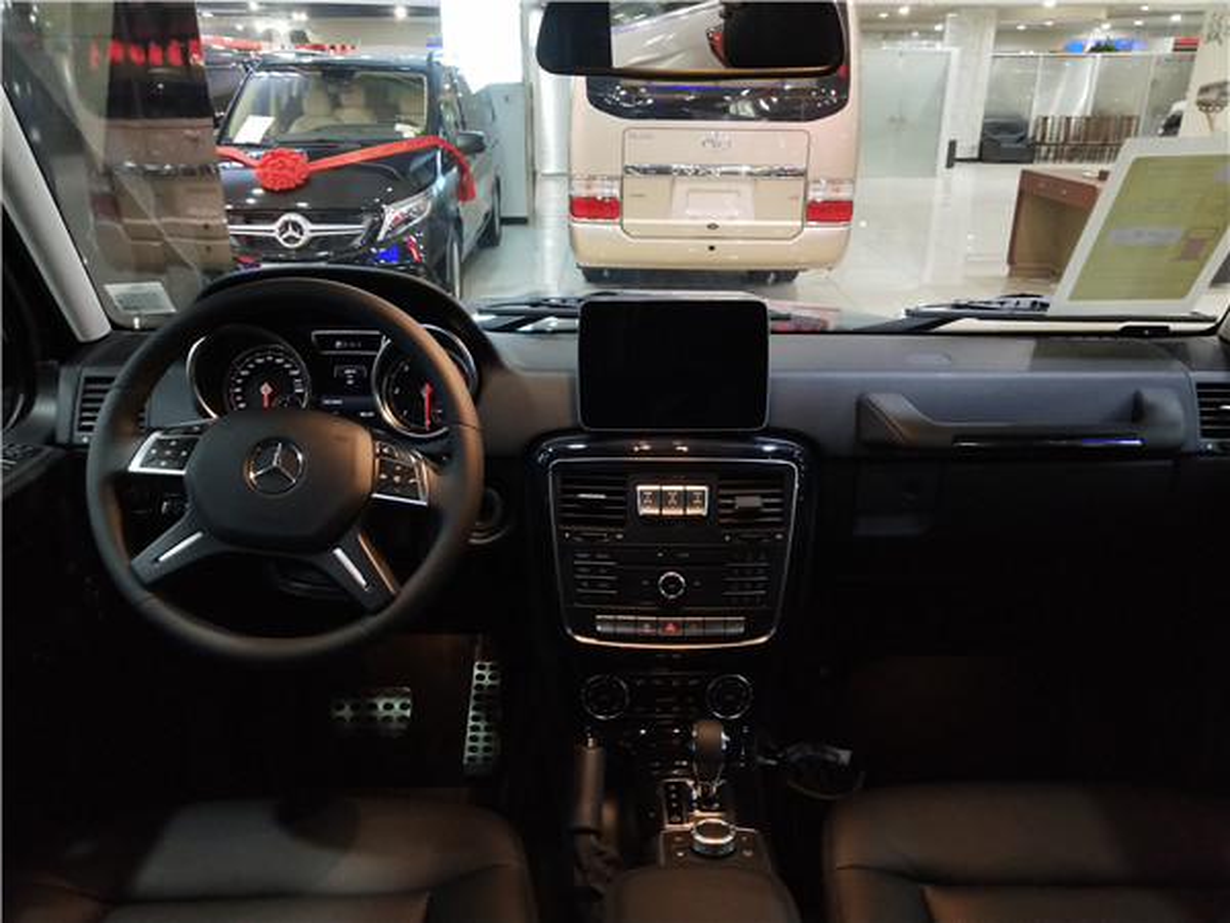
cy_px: 462
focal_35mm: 30
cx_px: 615
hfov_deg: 60.0
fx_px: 1066
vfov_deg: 46.8
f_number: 1.8
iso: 510
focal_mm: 3.95
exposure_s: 1/33.3
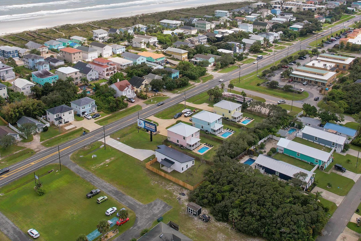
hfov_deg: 54.4
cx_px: 175
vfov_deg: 37.1
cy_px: 63
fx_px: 351
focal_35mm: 35
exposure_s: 1/2500
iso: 120
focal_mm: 8.38
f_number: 2.8
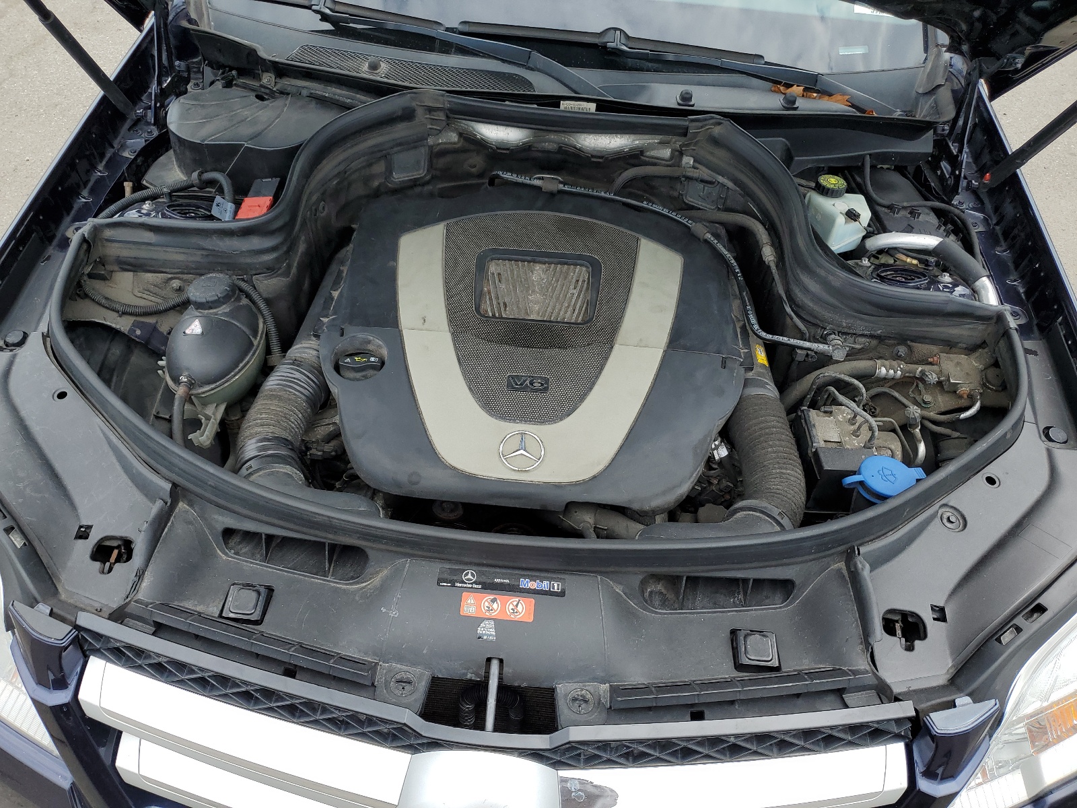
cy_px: 404
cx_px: 538
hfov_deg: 67.3
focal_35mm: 26
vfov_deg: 53.1
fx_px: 809
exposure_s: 1/1111
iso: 50
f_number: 1.5
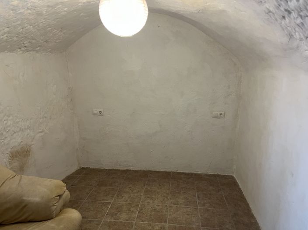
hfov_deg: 67.3
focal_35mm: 26
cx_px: 154
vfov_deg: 53.0
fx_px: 231
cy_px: 115
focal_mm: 5.1
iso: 125
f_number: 1.6
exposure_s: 1/50
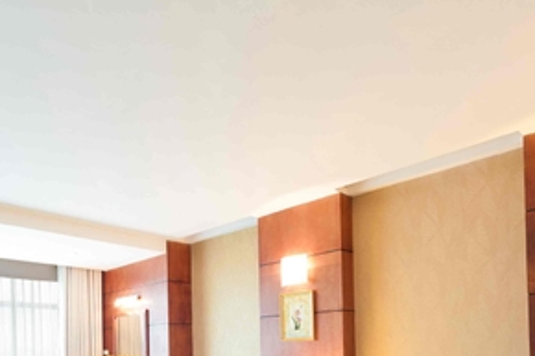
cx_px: 172
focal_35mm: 29
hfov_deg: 61.9
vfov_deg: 40.8
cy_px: 333
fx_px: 431
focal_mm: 14
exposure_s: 1/1.25
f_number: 9
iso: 160
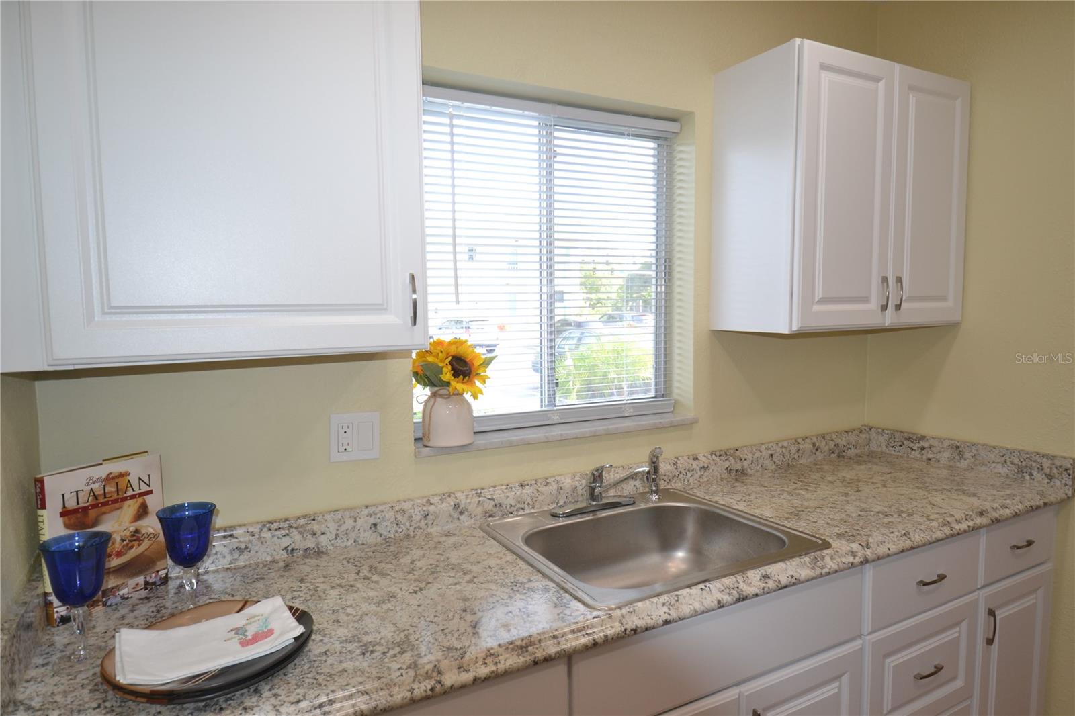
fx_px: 627
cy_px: 358
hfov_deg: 81.2
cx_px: 538
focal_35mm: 21
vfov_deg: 59.5
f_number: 4
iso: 400
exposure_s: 1/125
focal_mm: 14
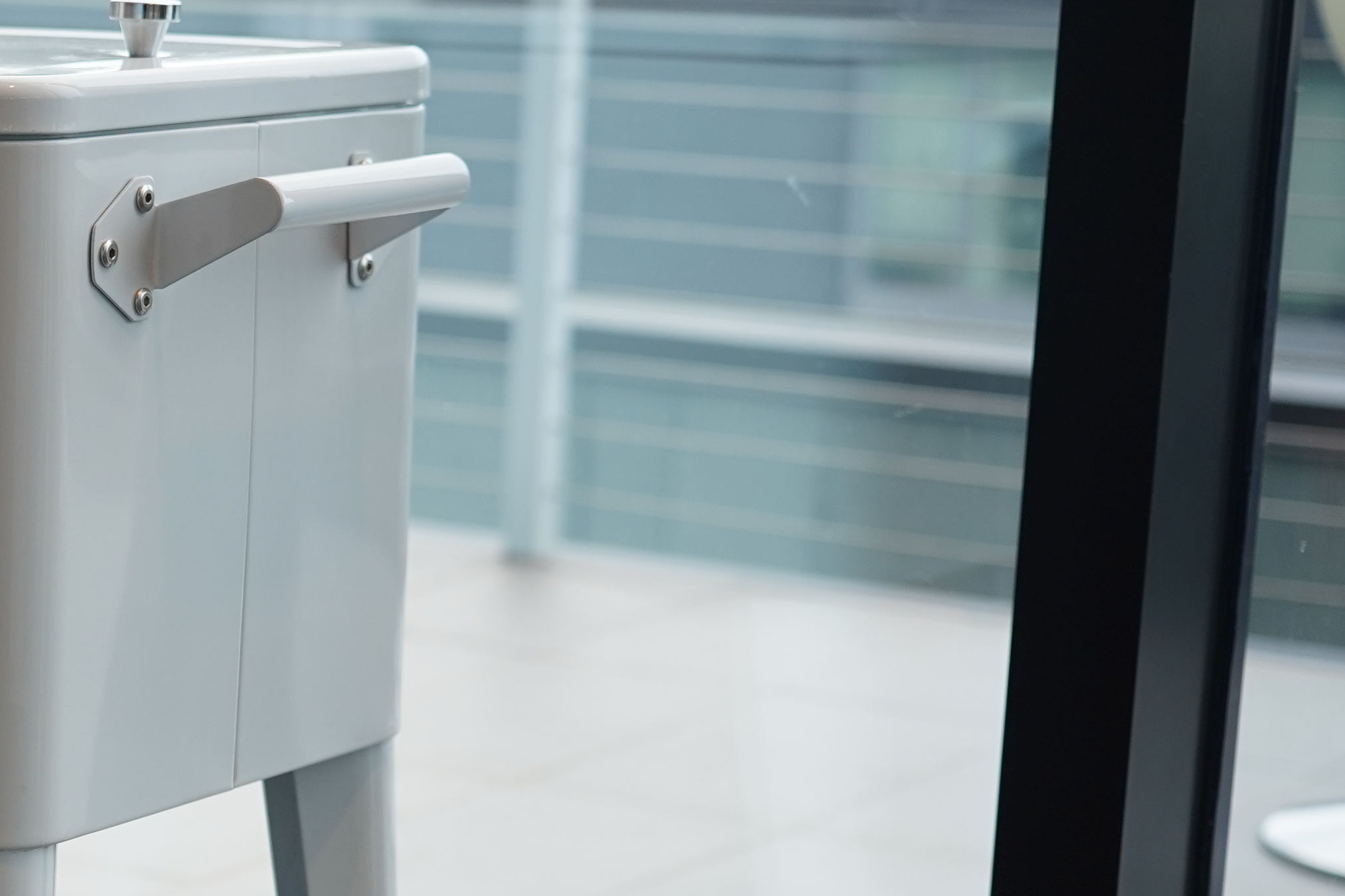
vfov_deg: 12.9
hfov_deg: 17.6
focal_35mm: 106
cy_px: 579
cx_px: -574
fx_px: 3959
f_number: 2.5
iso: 400
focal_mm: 36
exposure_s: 1/640
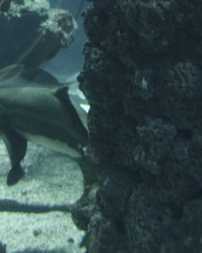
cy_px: -65
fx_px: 964
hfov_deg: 11.5
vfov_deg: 14.4
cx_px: -105
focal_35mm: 129
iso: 1600
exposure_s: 1/60
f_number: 4.5
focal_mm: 34
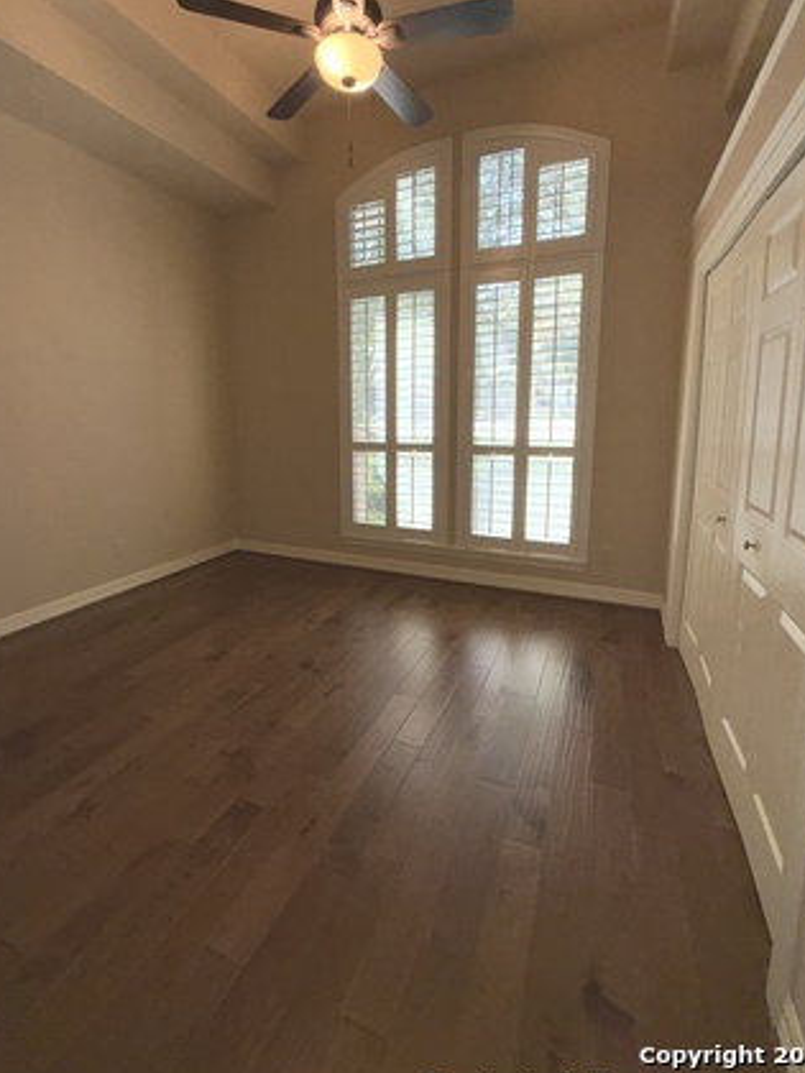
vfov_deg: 94.2
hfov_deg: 78.1
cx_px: 383
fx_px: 496
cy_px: 488
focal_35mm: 16
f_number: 2.2
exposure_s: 1/122
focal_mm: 2.22
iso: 64
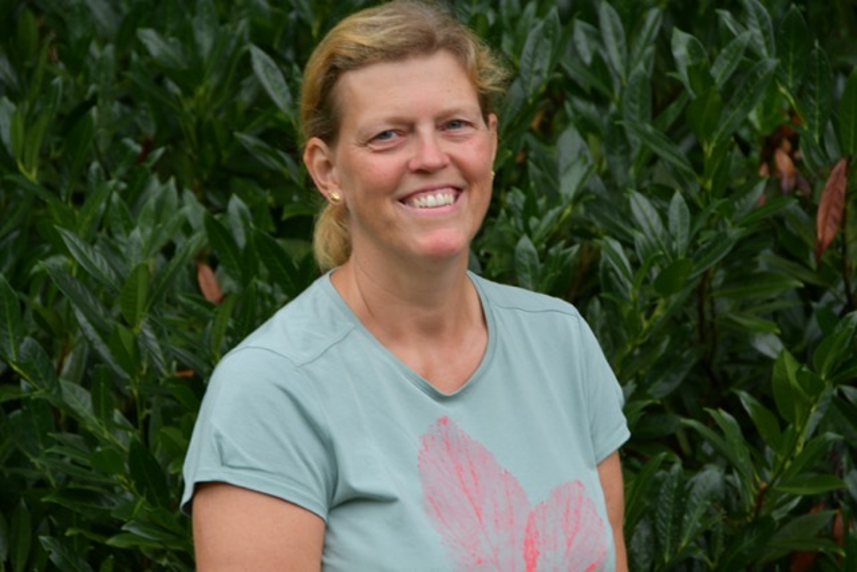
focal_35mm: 168
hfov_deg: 12.2
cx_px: 428
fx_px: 4000
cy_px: 286
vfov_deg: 8.2
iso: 560
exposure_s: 1/250
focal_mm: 112
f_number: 5.3
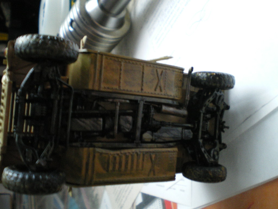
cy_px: 104
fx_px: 305
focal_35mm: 38
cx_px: 139
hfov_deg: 49.0
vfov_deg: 37.7
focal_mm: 6.3
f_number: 3.1
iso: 400
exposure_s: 1/4
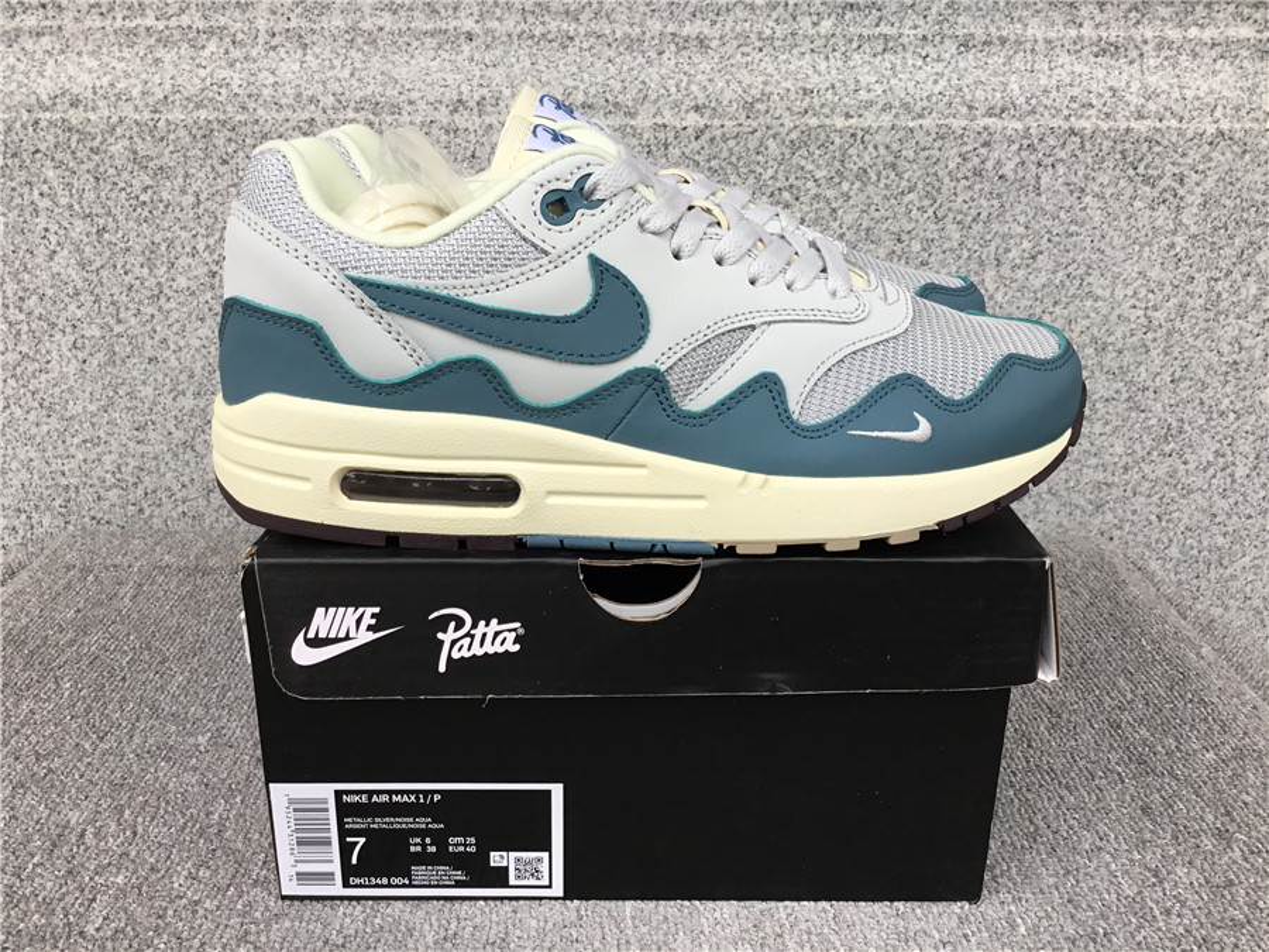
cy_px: 476
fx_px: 1136
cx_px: 634
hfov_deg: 58.4
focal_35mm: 31
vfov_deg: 45.4
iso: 40
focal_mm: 3.3
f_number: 2.4
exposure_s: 1/100
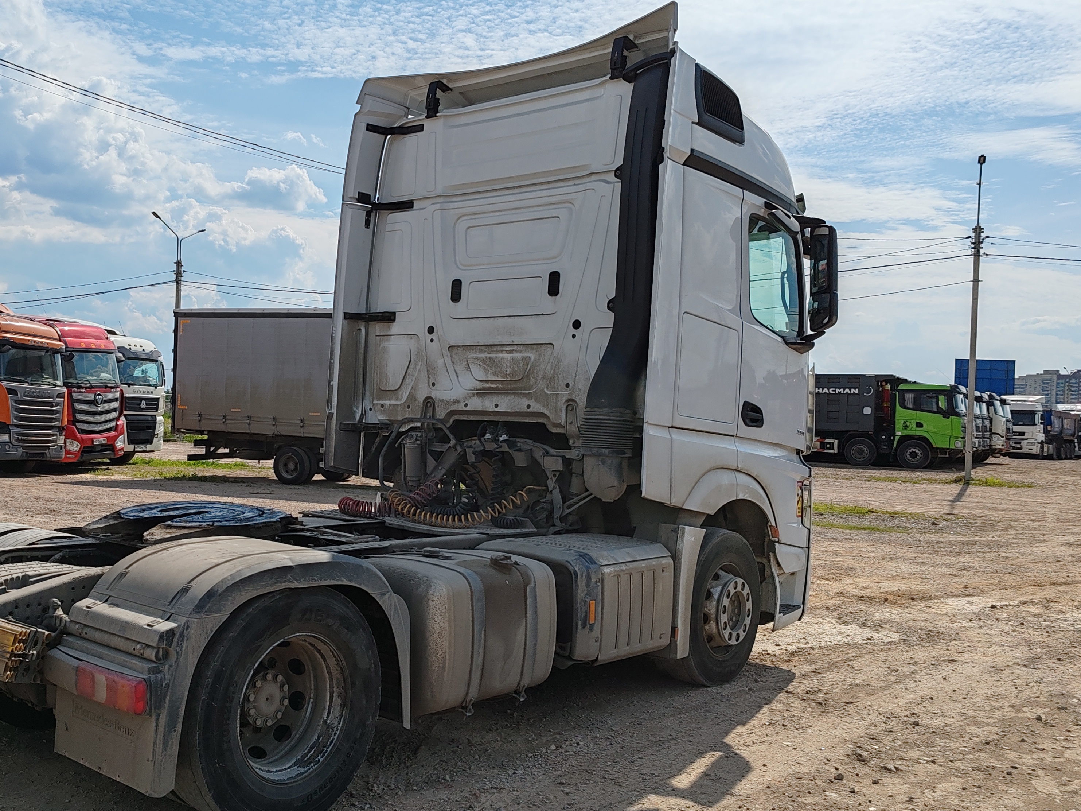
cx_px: 350
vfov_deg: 38.6
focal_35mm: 37
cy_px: 430
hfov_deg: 49.2
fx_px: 1155
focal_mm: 6.12
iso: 50
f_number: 1.9
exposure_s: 1/1900
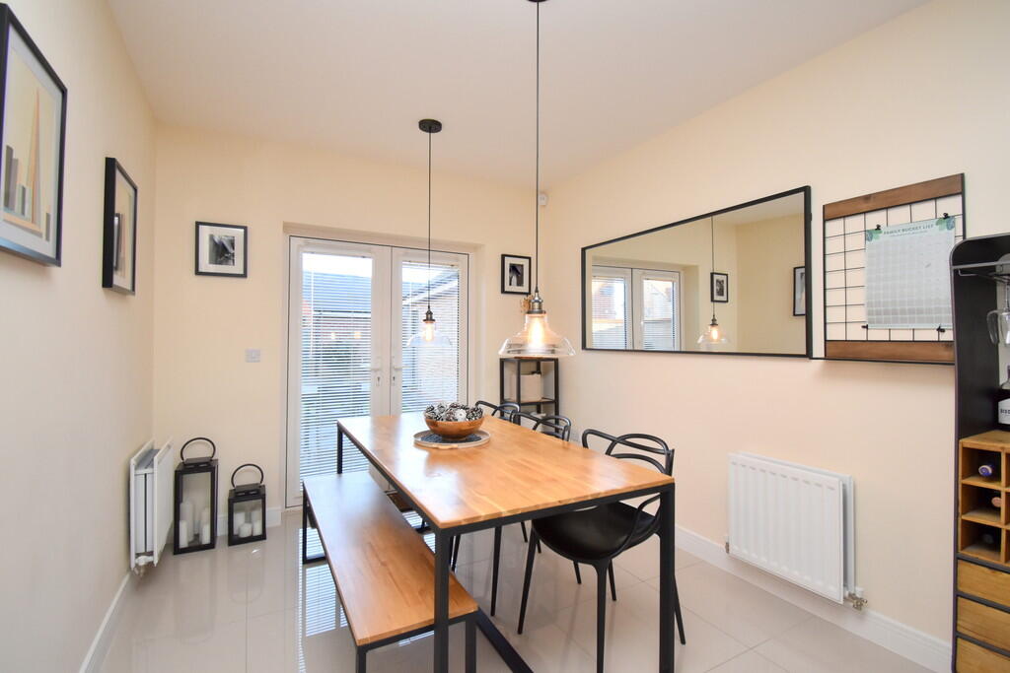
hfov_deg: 100.4
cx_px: 505
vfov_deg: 77.3
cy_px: 336
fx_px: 421
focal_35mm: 15
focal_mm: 10
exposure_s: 1/200
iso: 800
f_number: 5
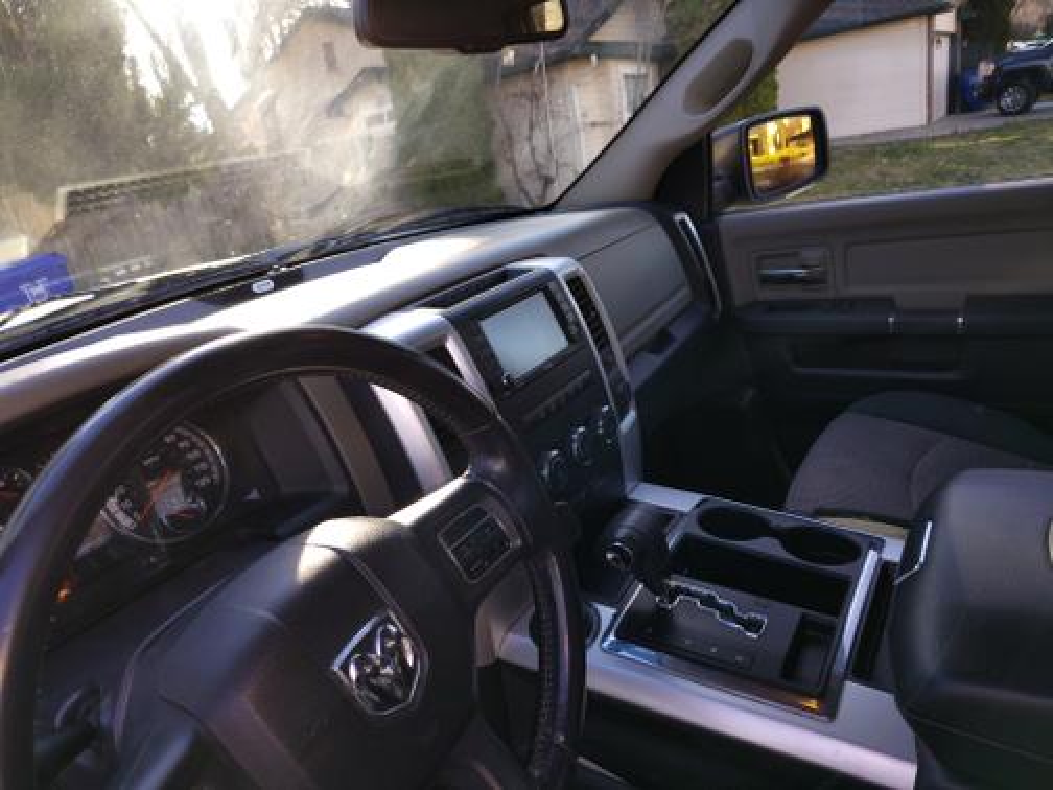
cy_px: 395
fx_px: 730
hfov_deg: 71.6
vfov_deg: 56.8
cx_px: 526
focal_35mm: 24
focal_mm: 5.56
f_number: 1.8
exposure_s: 1/176
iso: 100
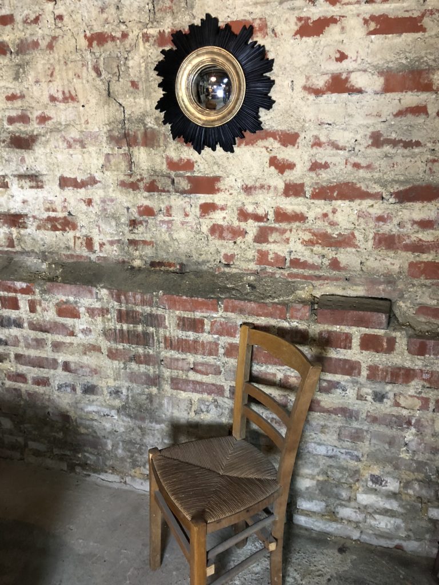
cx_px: 220
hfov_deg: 49.7
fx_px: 473
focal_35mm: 28
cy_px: 292
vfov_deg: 63.4
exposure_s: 1/9
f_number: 1.8
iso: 100
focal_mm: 4
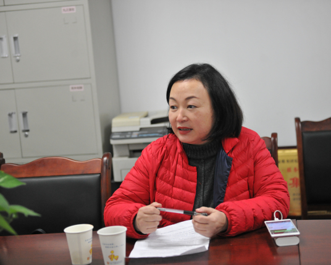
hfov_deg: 28.7
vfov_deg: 23.2
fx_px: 647
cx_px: 183
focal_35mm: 66
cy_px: 132
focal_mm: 58
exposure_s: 1/90
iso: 1600
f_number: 2.8
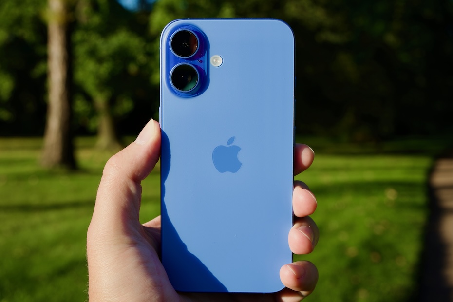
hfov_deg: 40.3
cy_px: 151
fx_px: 617
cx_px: 226
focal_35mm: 49
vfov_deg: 27.5
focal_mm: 49
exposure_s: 1/160
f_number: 9
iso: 100
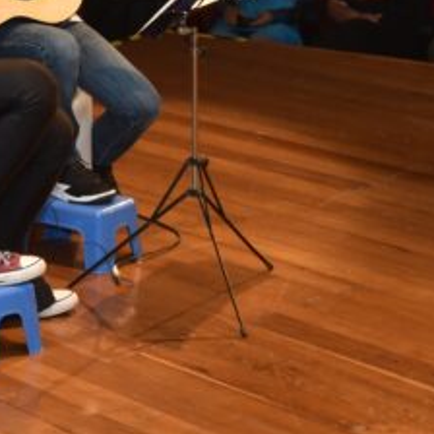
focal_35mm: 136
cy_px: 0
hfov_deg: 12.4
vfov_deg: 12.7
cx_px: -145
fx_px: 1929
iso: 1250
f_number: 5
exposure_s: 1/80
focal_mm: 35
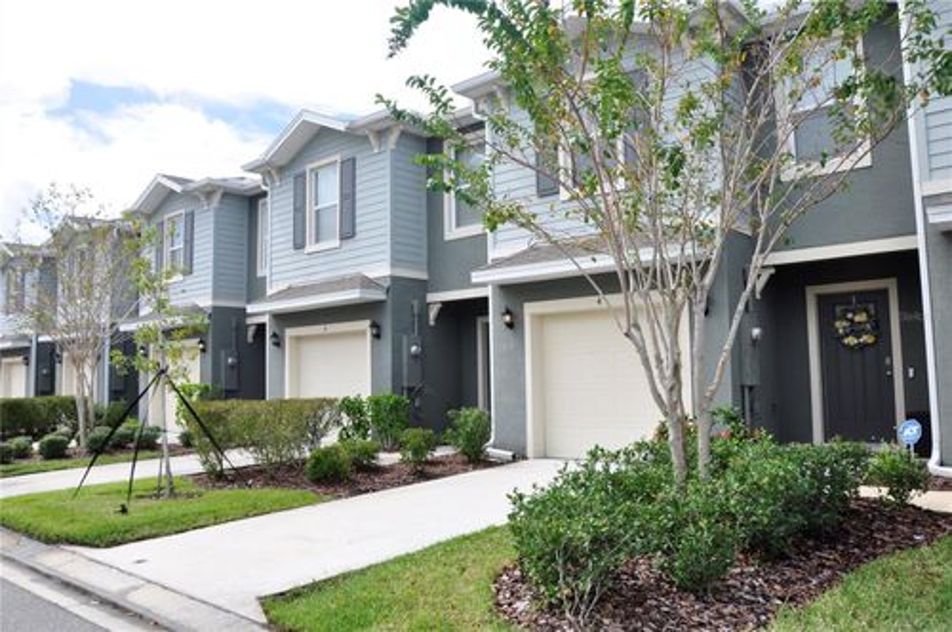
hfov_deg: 67.4
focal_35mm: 27
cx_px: 476
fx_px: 713
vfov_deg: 47.8
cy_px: 316
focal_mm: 18
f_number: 10
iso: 200
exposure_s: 1/250
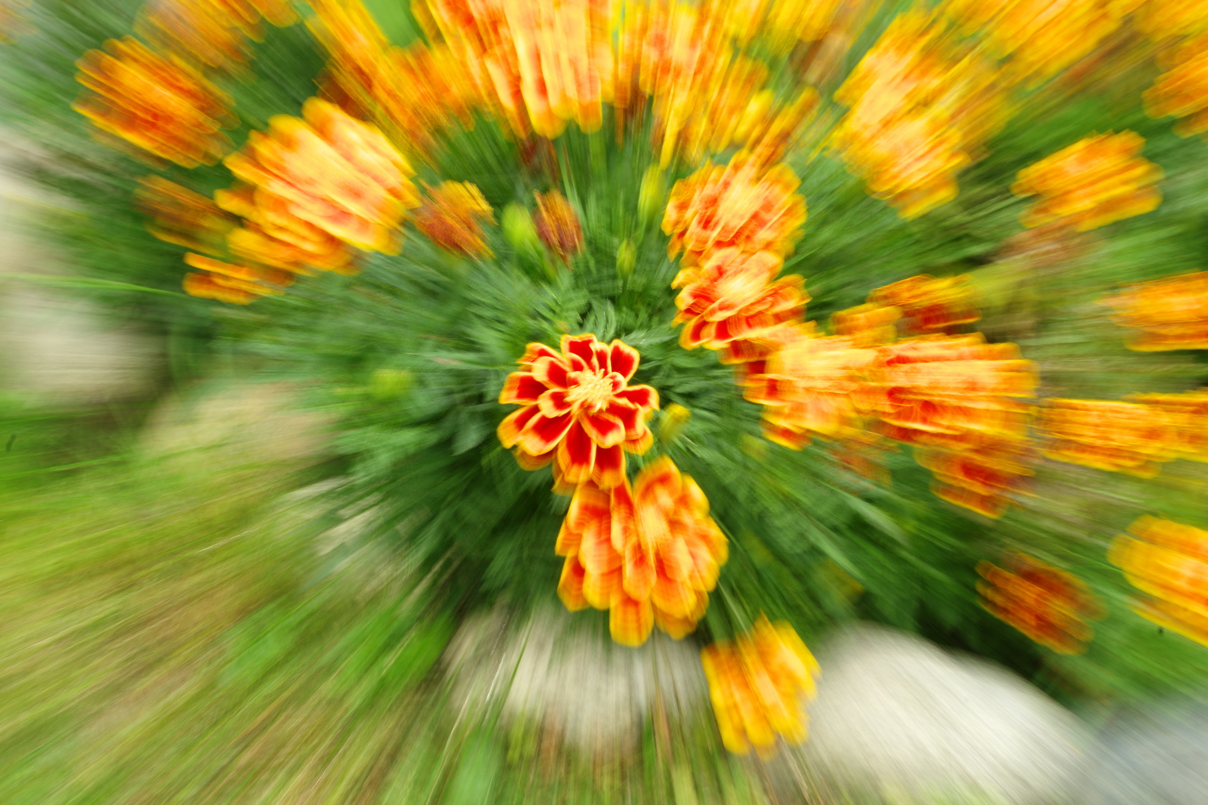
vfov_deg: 13.0
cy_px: 402
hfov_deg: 19.5
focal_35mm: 105
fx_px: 3523
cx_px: 604
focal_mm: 70
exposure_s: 1/1.67
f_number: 22
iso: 100
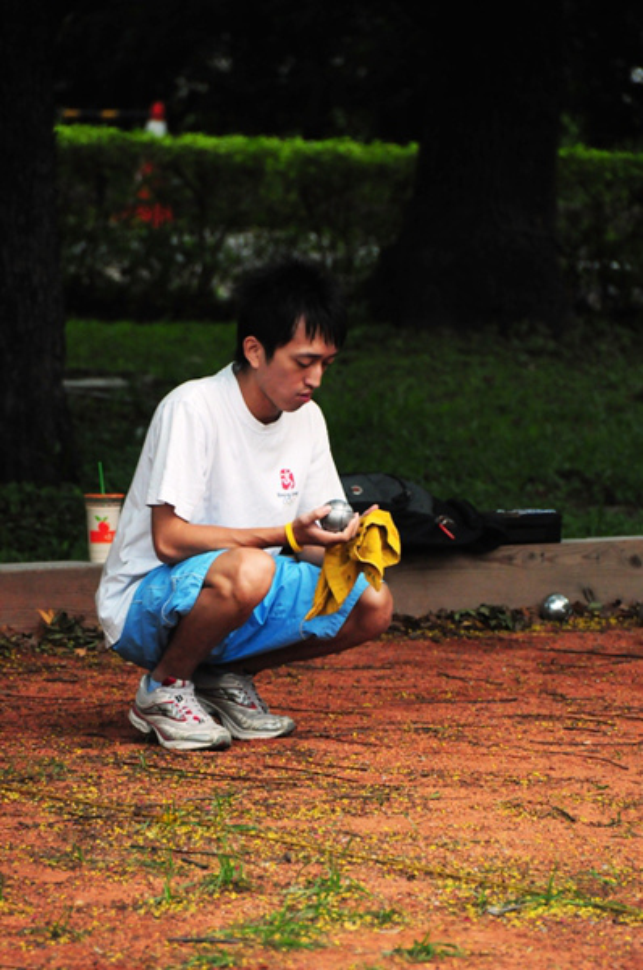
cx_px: 322
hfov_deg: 4.6
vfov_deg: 6.9
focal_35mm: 300
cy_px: 485
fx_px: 8065
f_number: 5.6
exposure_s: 1/1600
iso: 1600
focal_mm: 200
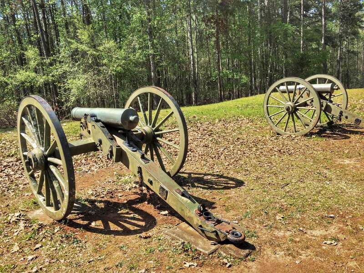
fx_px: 305
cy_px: 136
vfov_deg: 48.2
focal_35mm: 29
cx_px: 182
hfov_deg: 61.7
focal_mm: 4.15
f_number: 2.2
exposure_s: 1/1080
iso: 32
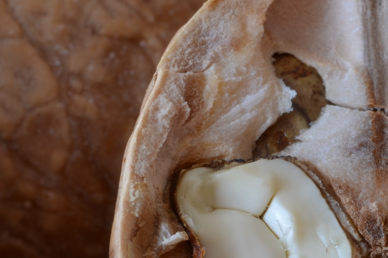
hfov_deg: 4.7
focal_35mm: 440
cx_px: 357
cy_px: 262
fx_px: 4745
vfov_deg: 3.1
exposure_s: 8
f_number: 20
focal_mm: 105
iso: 100
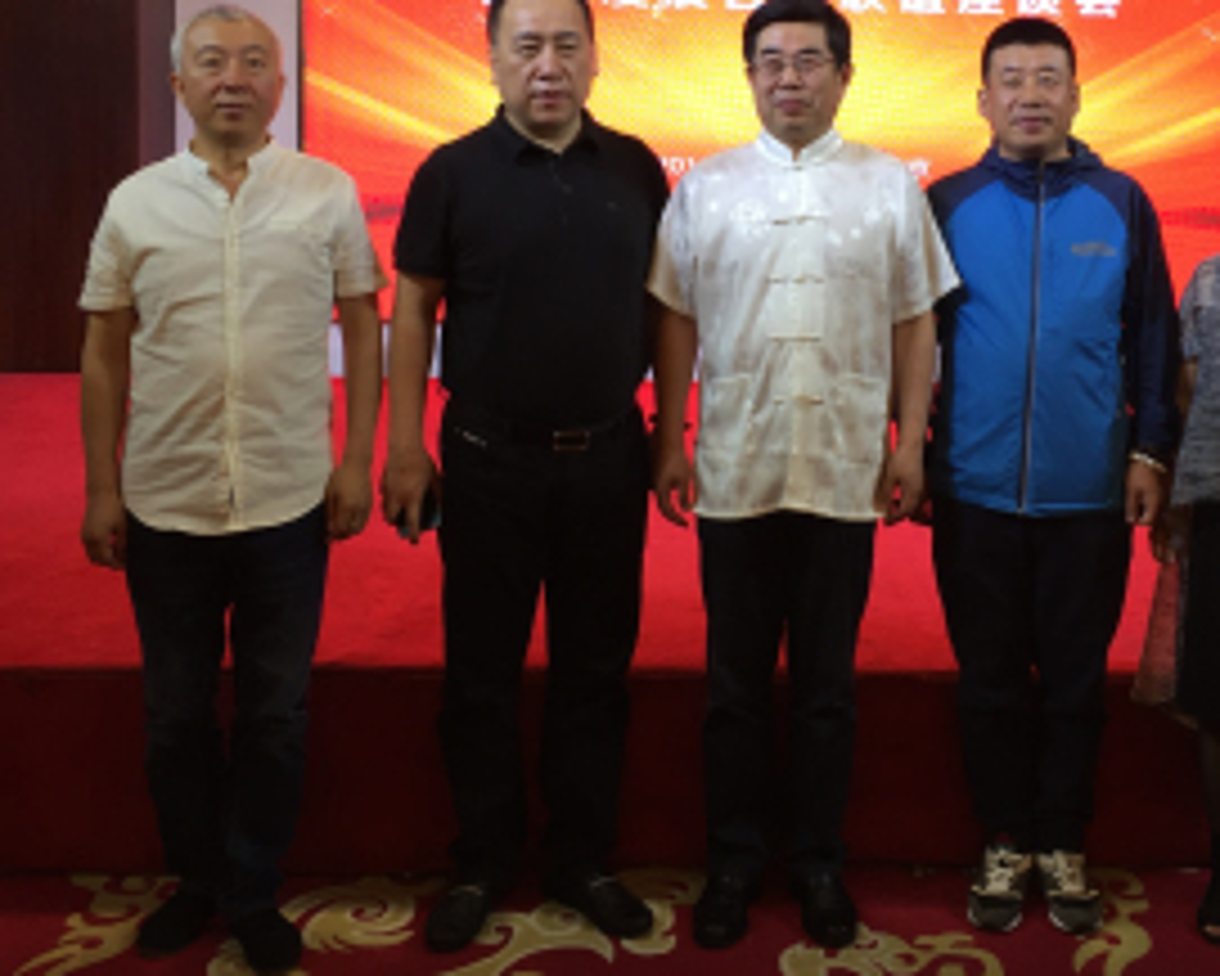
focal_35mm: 47
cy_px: 263
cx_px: 788
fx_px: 1698
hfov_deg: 39.2
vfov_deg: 31.6
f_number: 2.2
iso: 40
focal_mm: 4.15
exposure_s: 1/60
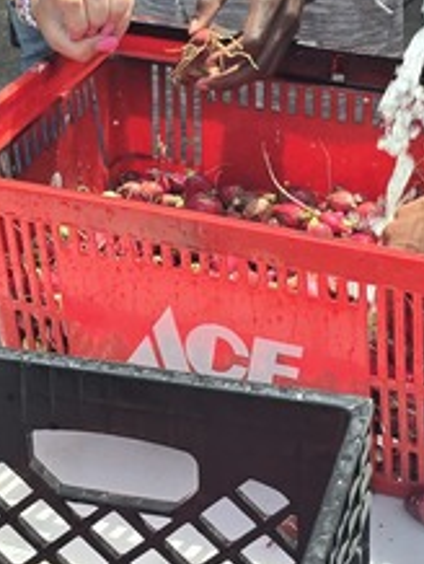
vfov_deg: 18.1
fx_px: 1760
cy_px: 166
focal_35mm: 108
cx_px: 248
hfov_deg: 13.7
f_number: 1.7
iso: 12
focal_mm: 6.3
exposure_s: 1/447
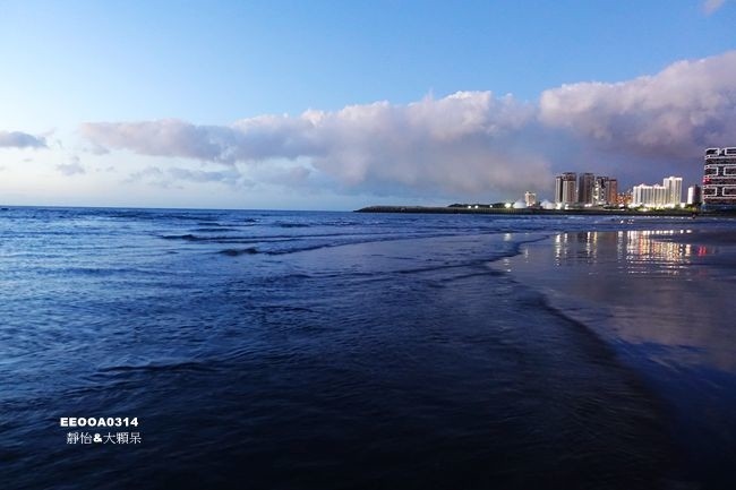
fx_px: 491
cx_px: 368
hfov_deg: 73.8
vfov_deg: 53.1
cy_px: 245
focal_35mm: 24
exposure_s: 1/5
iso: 1600
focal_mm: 8.8
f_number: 1.8
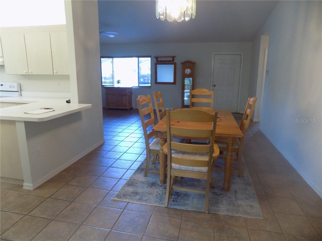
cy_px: 120
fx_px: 214
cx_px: 161
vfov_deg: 58.9
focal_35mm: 23
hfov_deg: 73.9
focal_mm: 4
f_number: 3.1
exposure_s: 1/30
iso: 320
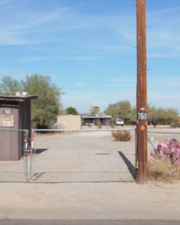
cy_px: 113
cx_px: 93
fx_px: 393
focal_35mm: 59
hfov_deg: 25.8
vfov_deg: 32.0
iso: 125
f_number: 7.4
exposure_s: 1/640
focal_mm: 8
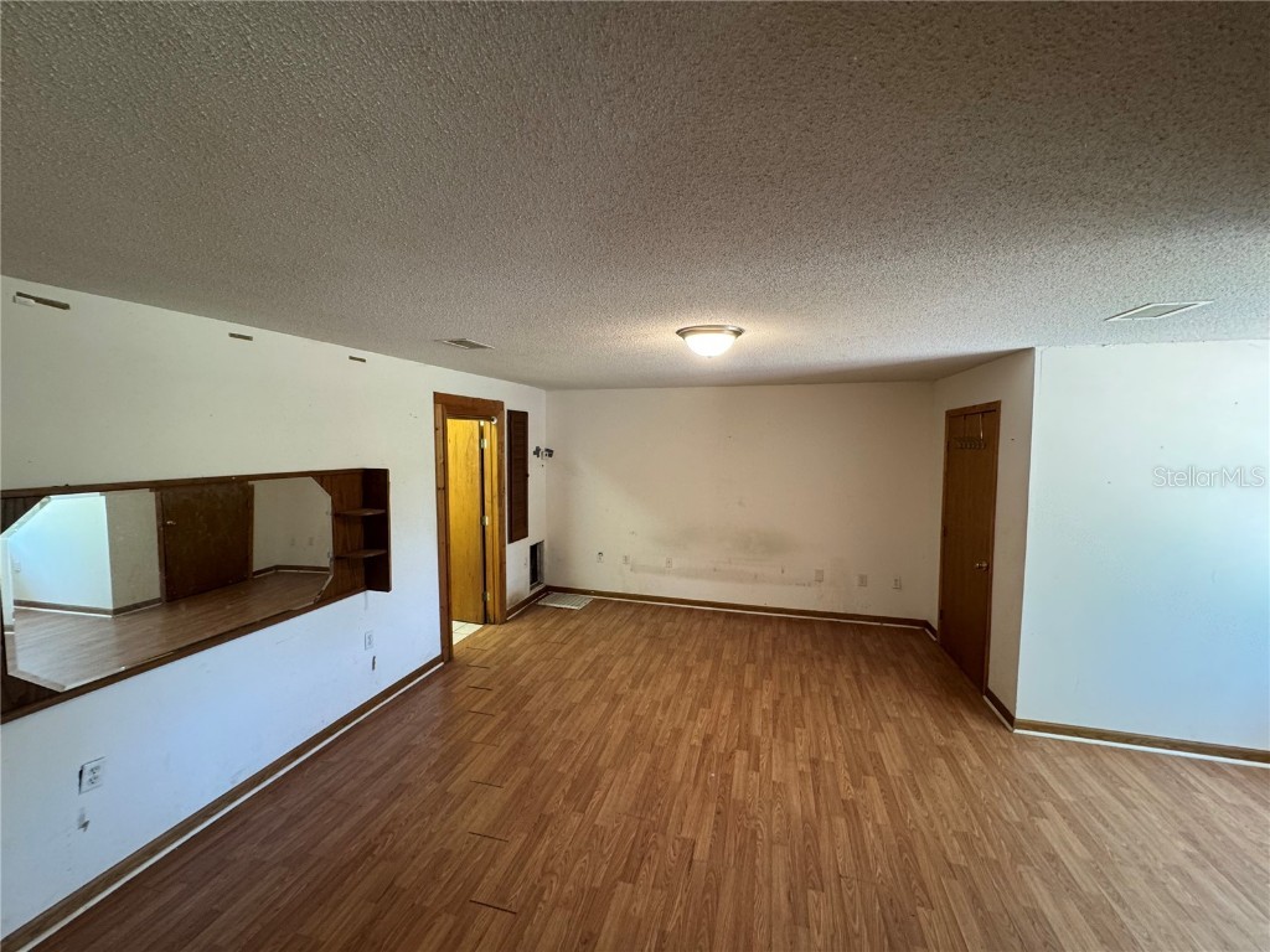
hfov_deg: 102.1
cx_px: 635
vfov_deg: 85.7
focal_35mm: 14
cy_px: 476
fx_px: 514
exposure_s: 1/60
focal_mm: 2.22
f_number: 2.2
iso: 250
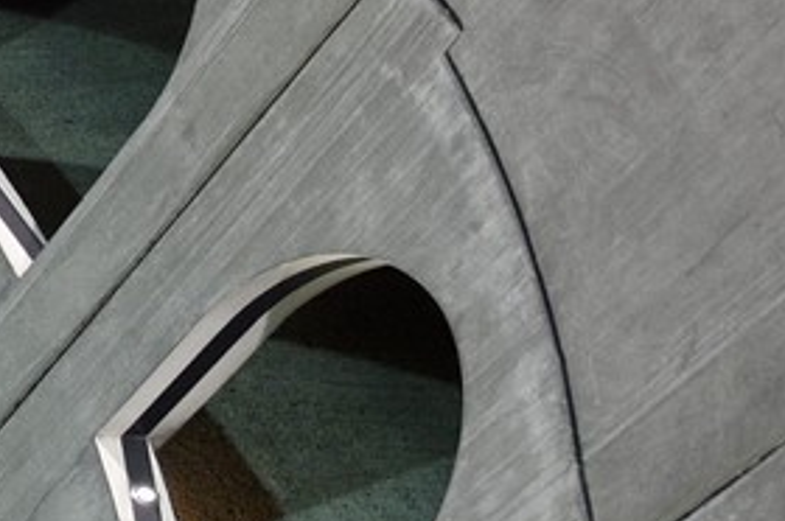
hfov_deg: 12.9
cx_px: -1363
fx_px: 1742
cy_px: 662
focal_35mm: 80
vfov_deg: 16.2
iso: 1600
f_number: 3.5
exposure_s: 1/60
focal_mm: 14
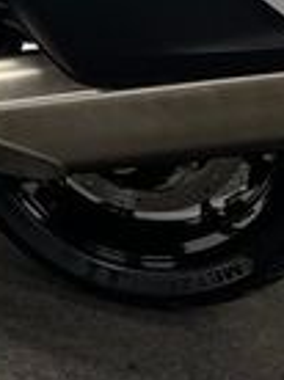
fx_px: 1328
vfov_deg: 14.9
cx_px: -80
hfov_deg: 11.9
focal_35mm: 121
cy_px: -226
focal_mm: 5.1
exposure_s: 1/100
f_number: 1.6
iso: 125
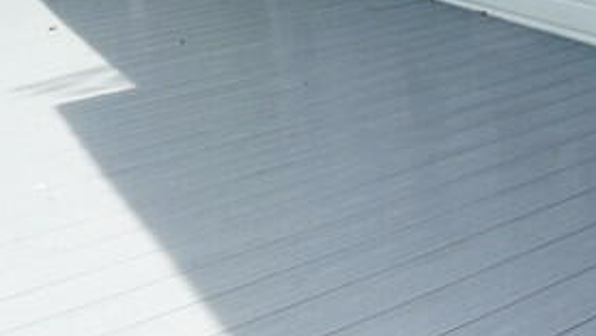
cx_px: 824
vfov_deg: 17.8
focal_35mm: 62
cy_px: -132
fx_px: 980
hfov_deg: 27.0
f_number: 10
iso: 200
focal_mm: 16
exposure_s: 1/60
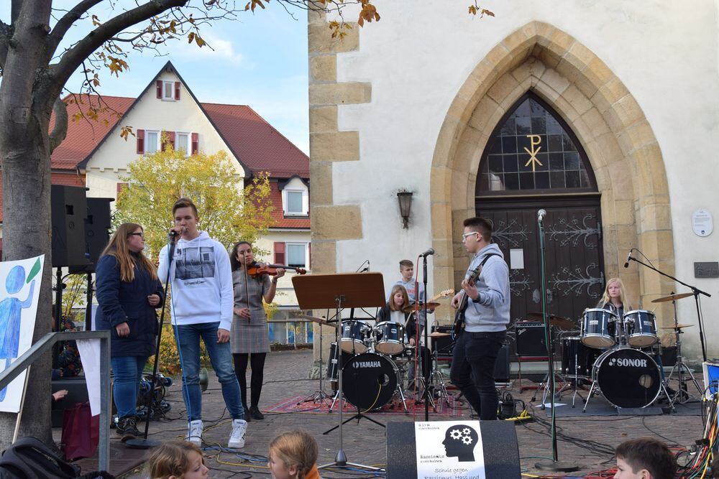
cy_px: 240
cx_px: 360
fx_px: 719
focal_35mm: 36
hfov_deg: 53.1
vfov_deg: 36.9
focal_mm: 24
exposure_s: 1/250
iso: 400
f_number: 8
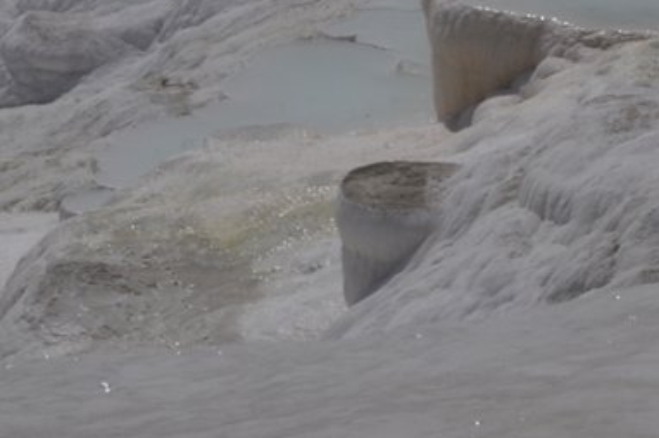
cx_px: 896
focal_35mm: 177
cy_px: -3
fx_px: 3244
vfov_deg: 7.7
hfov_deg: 11.3
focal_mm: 25
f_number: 14
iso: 200
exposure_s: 1/200
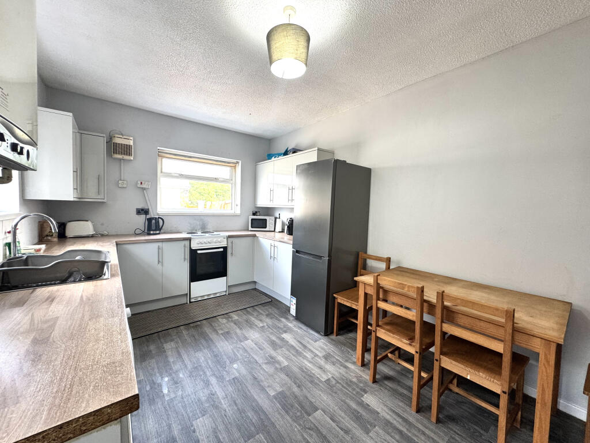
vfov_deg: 85.7
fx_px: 239
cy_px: 222
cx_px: 295
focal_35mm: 14
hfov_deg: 102.1
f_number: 2.2
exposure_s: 1/100
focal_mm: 2.22
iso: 160
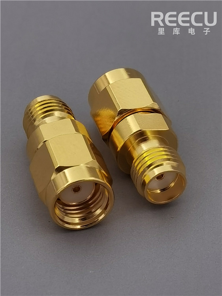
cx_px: 111
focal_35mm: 186
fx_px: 1591
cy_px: 148
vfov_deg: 10.6
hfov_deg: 8.0
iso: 50
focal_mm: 6.71
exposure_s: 1/813
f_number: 1.9
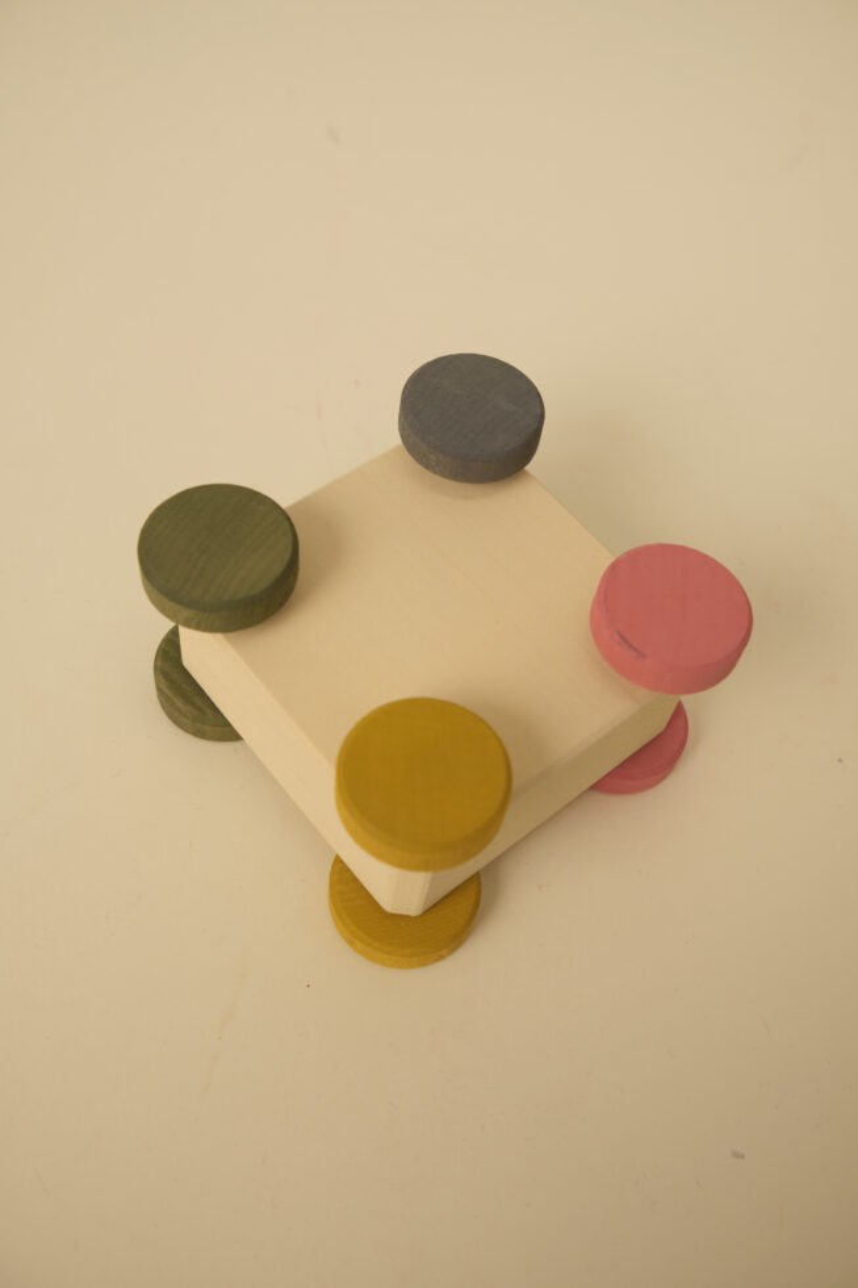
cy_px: 644
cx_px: 429
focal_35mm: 35
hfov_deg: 37.8
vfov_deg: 54.4
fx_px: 1252
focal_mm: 23
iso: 800
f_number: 5
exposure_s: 1/250
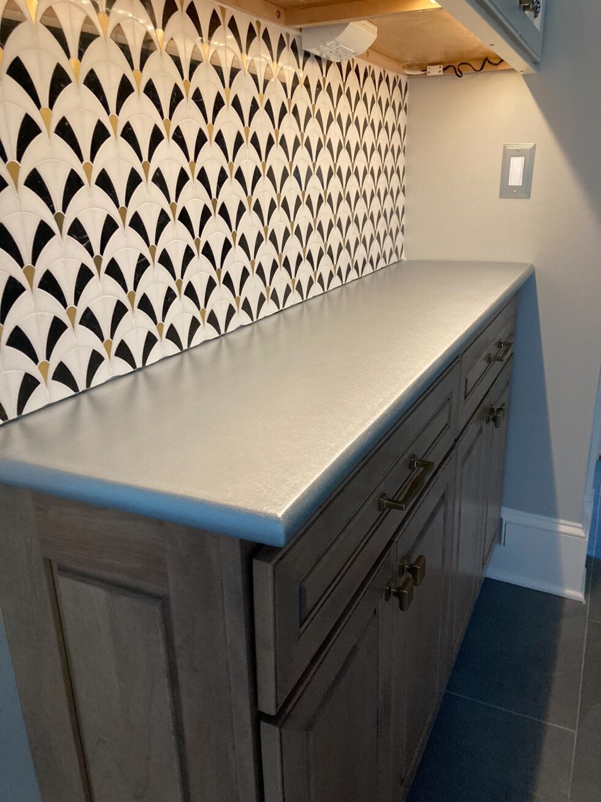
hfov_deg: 49.7
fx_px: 648
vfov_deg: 63.4
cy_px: 401
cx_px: 300
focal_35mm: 28
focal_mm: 3.99
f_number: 1.8
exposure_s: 1/60
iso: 250
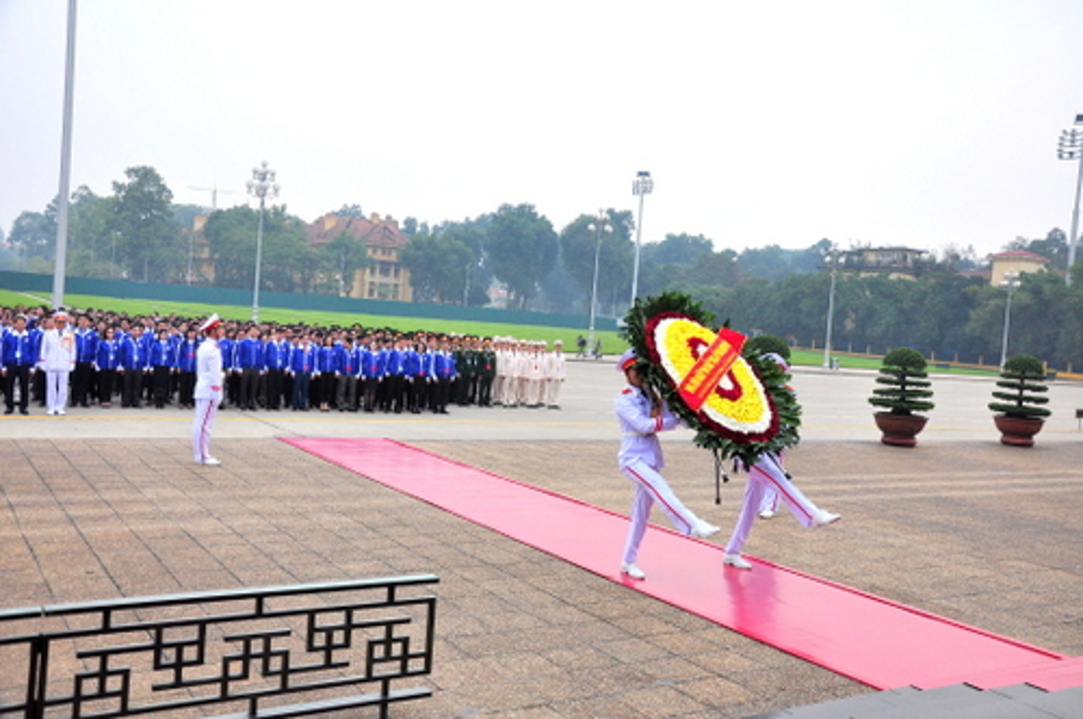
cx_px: 542
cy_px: 360
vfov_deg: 36.8
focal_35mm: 36
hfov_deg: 53.2
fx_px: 1082
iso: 500
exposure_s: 1/100
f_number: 6.3
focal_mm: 24
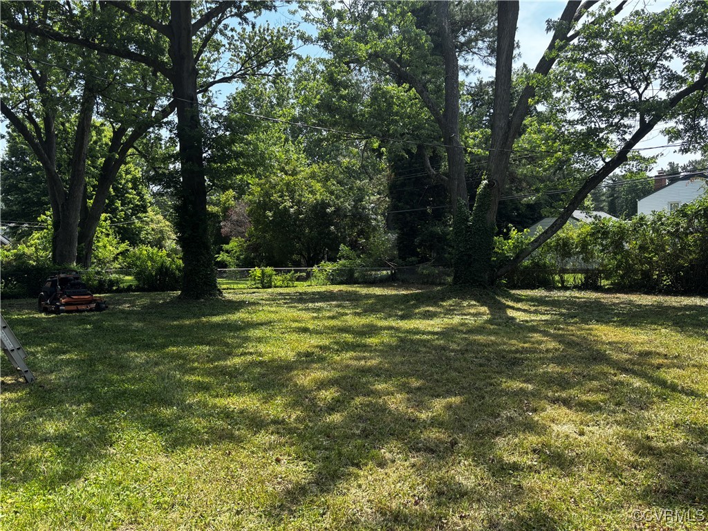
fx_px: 532
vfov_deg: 53.1
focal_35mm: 26
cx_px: 354
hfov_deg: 67.3
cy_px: 266
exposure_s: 1/927
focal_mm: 5.96
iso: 50
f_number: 1.6
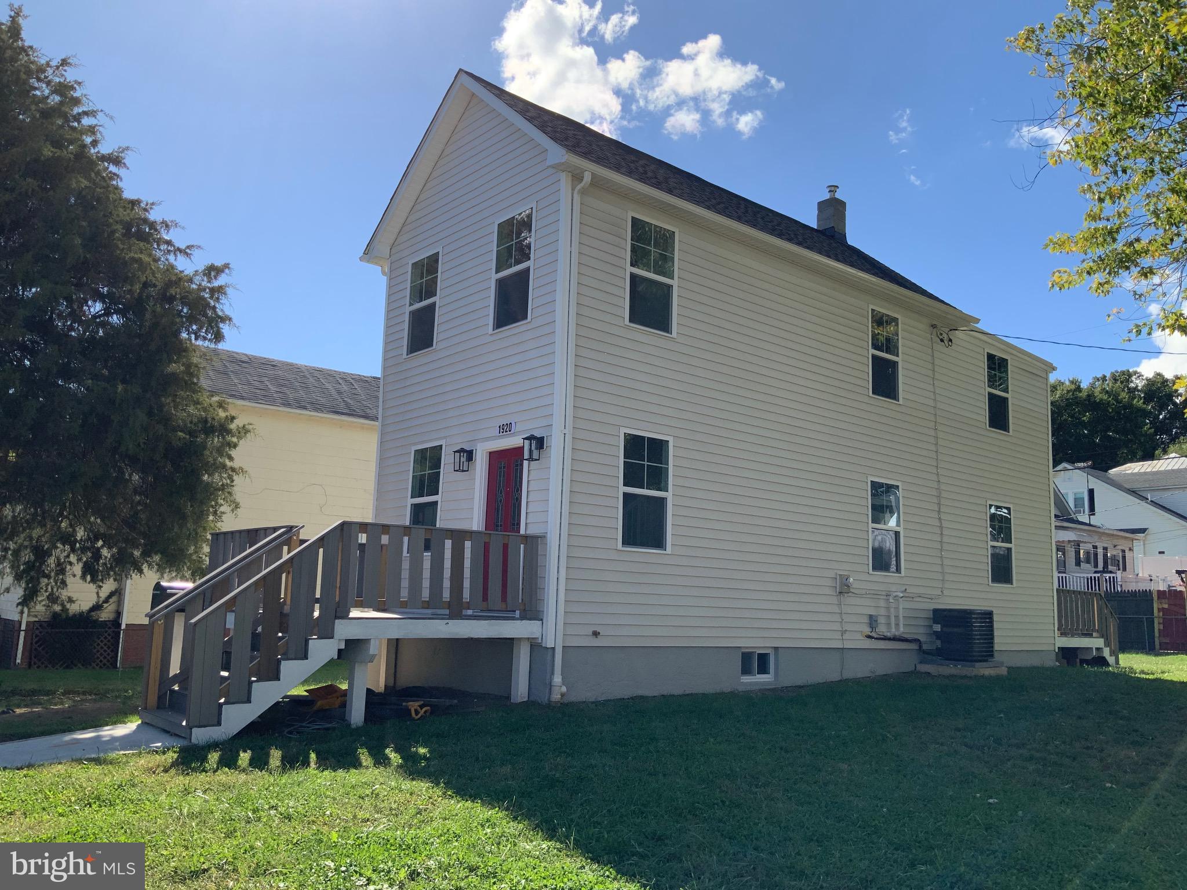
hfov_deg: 61.7
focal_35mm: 29
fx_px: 994
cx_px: 594
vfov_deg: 48.2
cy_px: 445
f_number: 1.8
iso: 16
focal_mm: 3
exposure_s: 1/1848
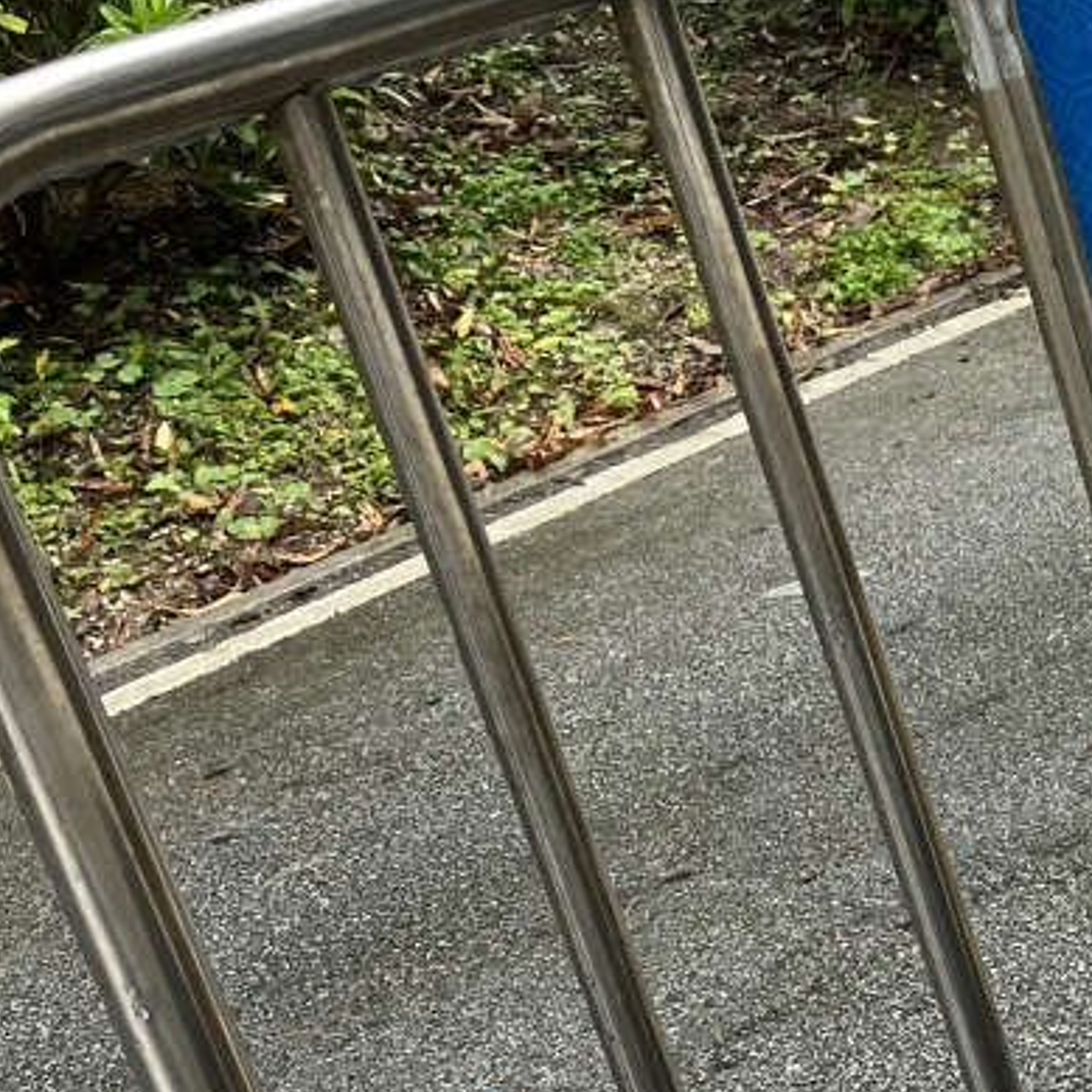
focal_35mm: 85
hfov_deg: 19.2
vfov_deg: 20.4
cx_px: 1328
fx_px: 3034
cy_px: 662
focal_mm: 5.1
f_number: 1.6
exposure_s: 1/122
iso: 50
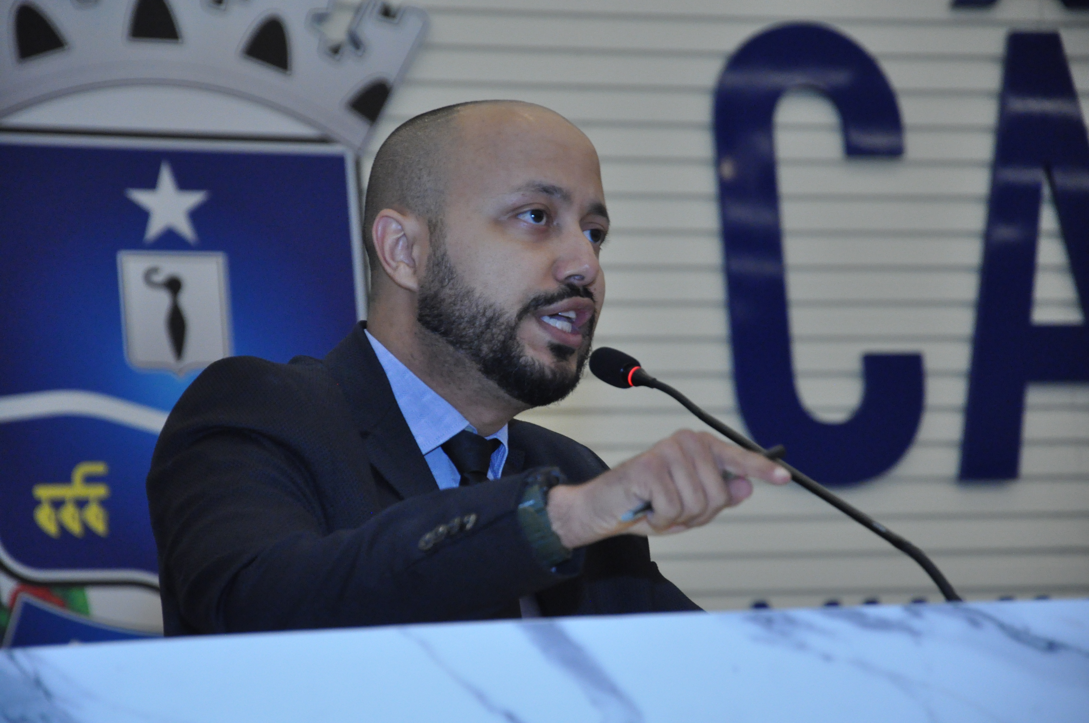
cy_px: 362
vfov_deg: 8.7
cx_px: 544
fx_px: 4759
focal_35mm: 158
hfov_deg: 13.1
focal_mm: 105
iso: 2000
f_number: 5.6
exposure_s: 1/125
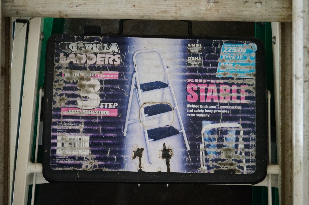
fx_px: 514
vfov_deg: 22.5
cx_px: 154
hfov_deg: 33.4
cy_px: 102
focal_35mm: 60
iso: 3200
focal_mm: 40
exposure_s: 1/20
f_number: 5
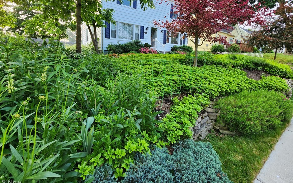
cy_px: 70
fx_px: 120
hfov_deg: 101.4
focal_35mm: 15
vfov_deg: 73.7
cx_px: 150
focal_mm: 2.2
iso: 50
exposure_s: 1/135
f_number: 2.2
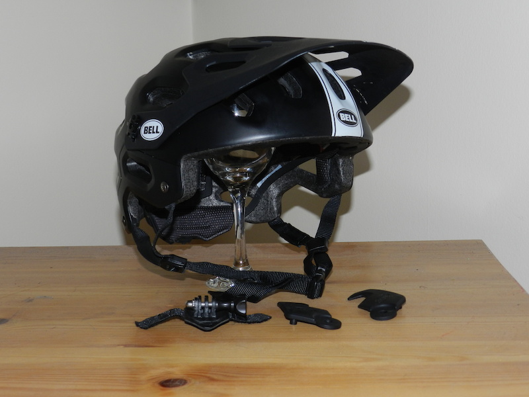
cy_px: 198
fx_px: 810
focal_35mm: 53
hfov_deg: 36.2
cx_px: 264
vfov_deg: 27.5
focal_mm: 9.4
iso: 200
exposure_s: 1/30
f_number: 4.4
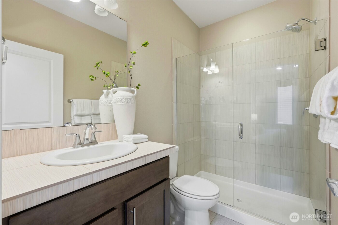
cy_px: 112
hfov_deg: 95.0
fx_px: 155
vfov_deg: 72.0
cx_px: 169
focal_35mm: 16
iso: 400
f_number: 9
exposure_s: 1/125
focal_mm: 16.5
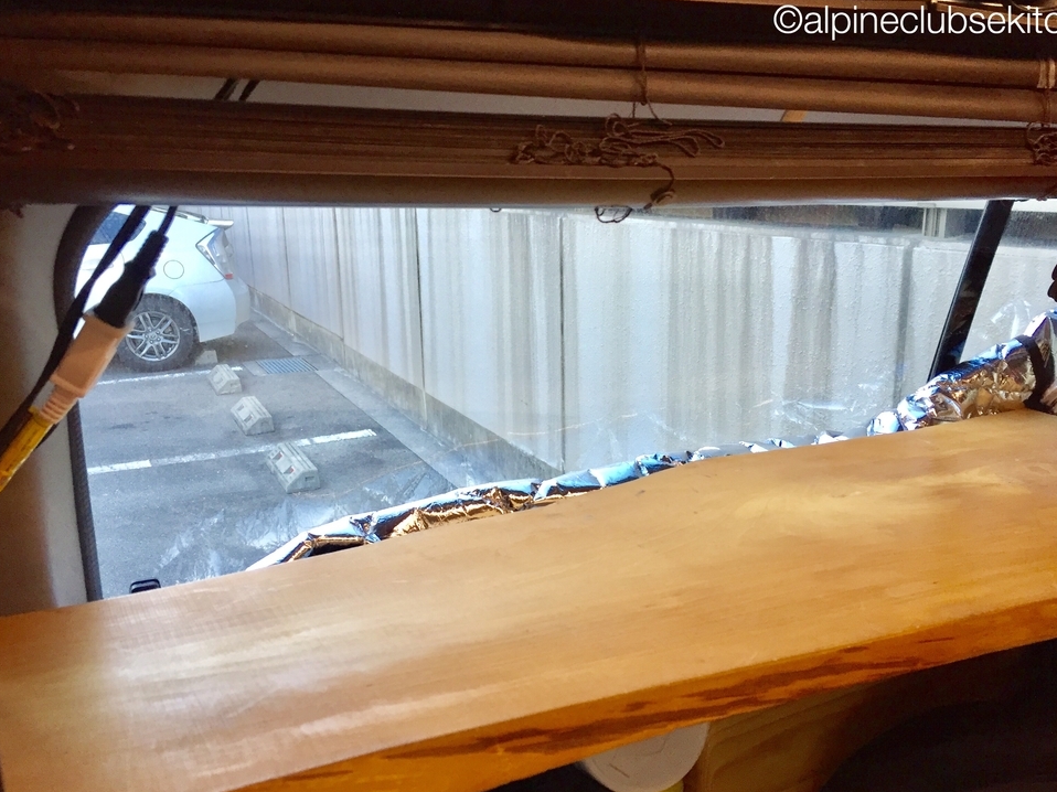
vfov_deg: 45.4
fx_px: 946
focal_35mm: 31
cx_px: 528
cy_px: 413
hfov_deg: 58.4
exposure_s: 1/30
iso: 40
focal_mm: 4.15
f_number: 2.2
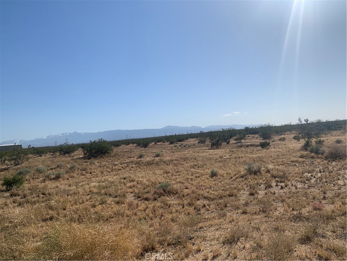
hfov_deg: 67.3
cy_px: 130
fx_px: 261
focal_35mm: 26
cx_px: 174
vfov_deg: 53.1
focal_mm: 4.25
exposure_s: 1/6061
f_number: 1.8
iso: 25
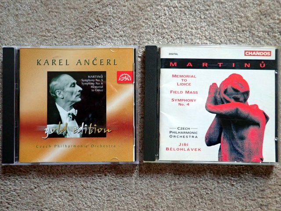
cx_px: 140
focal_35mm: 25
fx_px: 203
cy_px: 106
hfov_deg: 69.4
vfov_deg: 54.9
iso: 500
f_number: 2
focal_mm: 4.5
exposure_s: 1/30
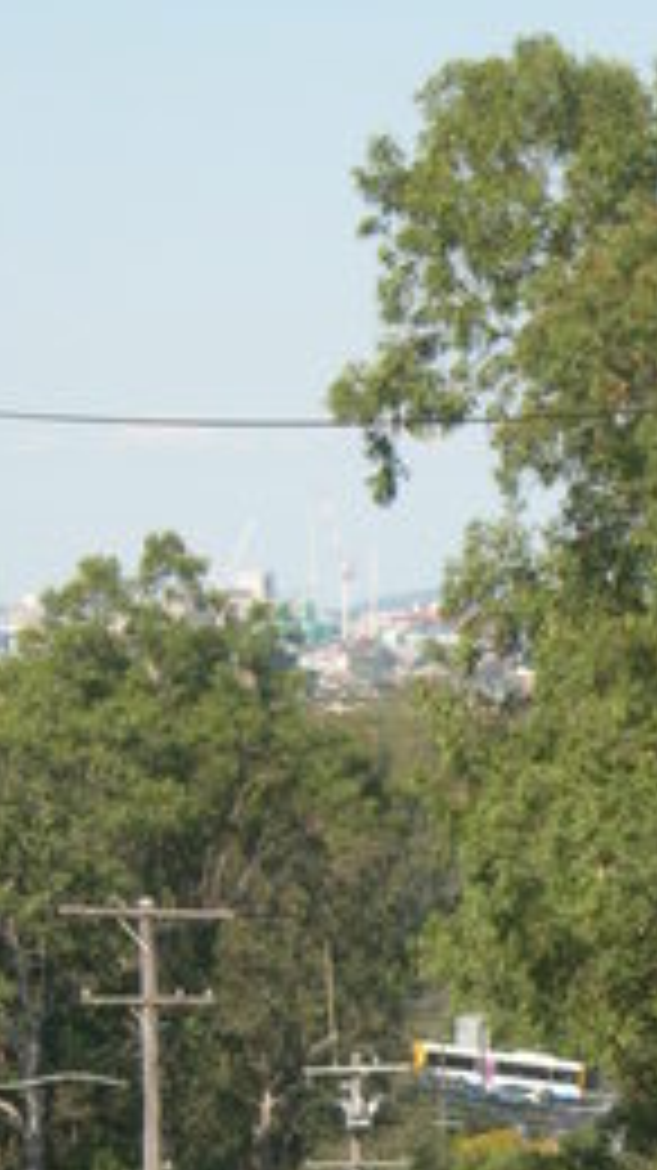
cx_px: 634
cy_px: 1300
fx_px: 8807
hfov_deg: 4.3
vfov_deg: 7.6
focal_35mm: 284
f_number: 8.2
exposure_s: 1/110
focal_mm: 23.4
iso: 50
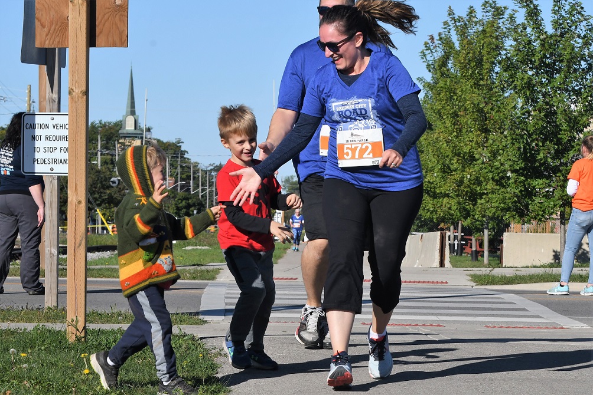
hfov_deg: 15.9
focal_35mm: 129
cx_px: 296
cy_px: 198
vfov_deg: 10.6
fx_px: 2125
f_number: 13
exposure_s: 1/800
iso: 500
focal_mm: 86
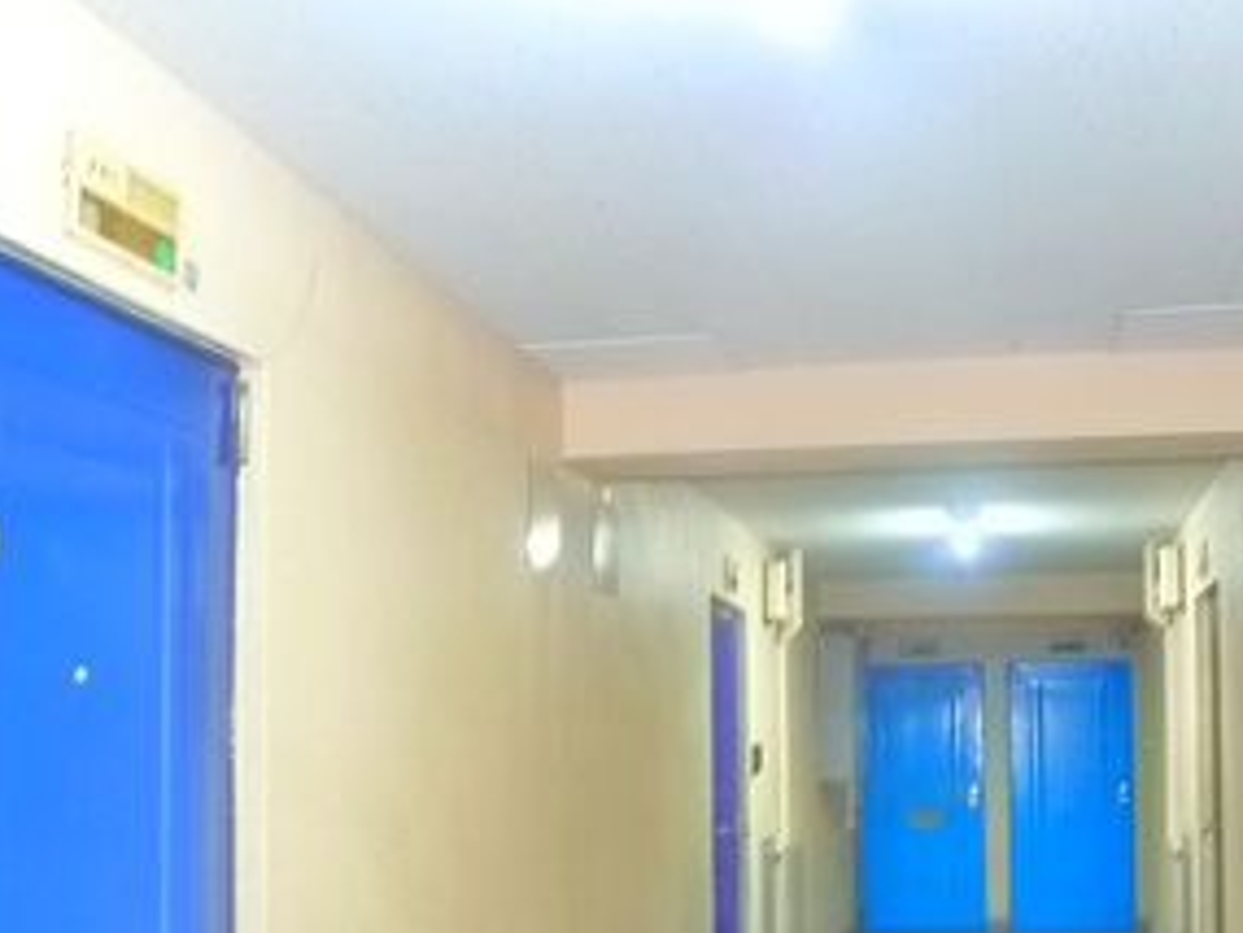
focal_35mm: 59
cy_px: 682
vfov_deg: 24.6
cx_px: 750
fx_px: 2119
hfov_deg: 32.6
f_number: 2
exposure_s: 1/6
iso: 400
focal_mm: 5.1
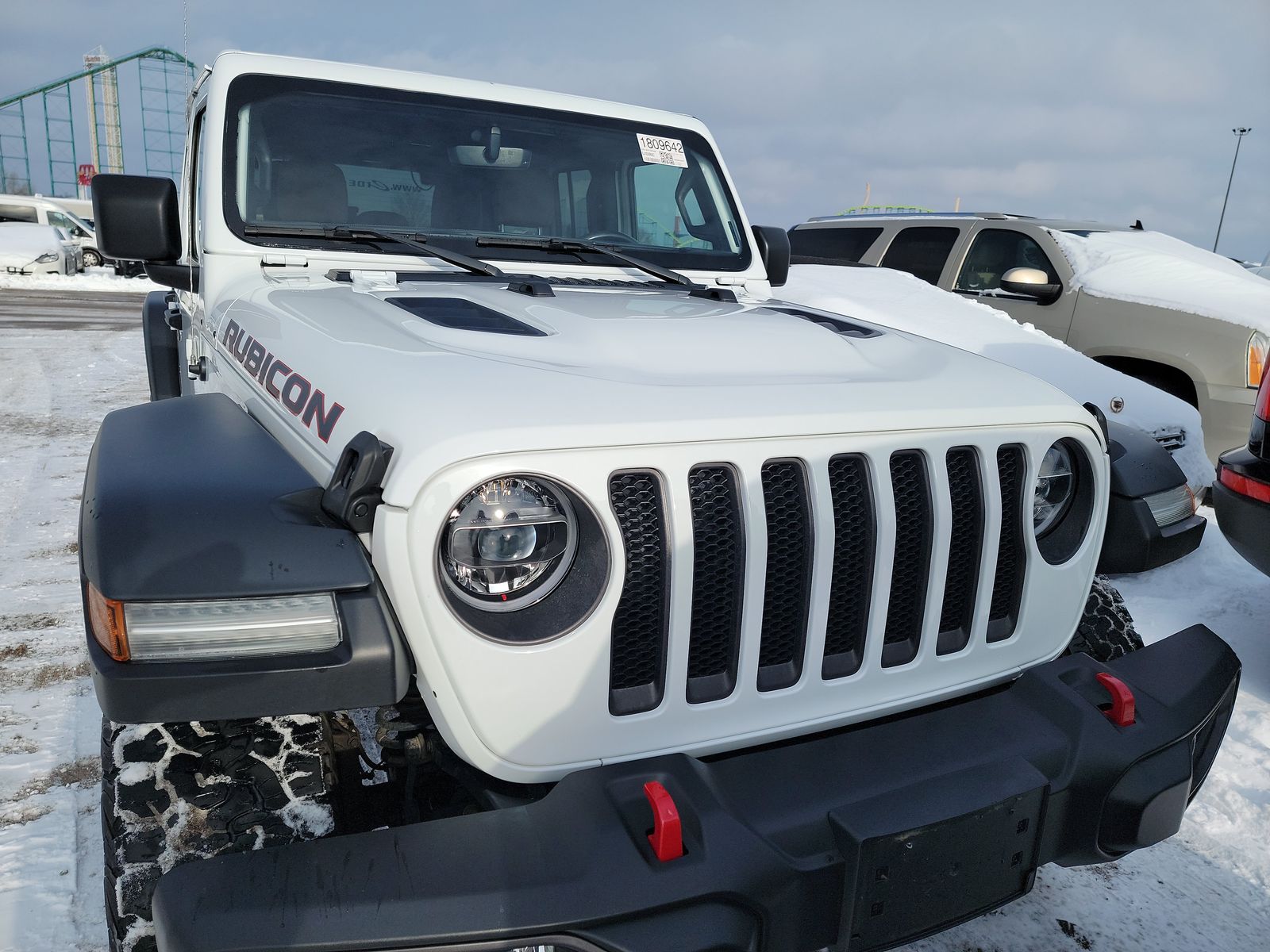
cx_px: 635
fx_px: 881
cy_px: 476
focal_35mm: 24
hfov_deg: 71.6
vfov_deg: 56.8
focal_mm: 6.7
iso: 50
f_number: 1.8
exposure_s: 1/1282
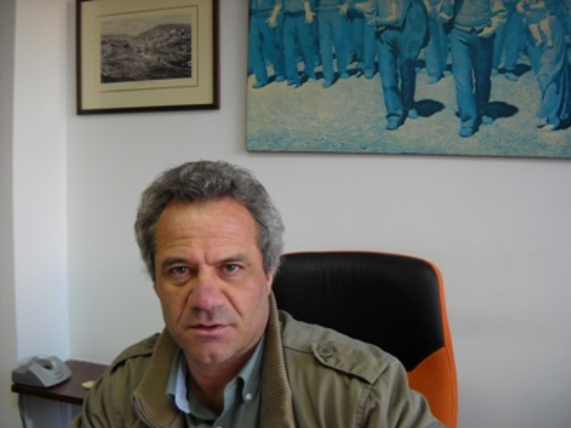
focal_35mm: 41
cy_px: 214
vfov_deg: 35.1
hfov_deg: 45.8
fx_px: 676
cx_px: 286
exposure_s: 1/60
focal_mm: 6.72
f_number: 3.1
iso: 191
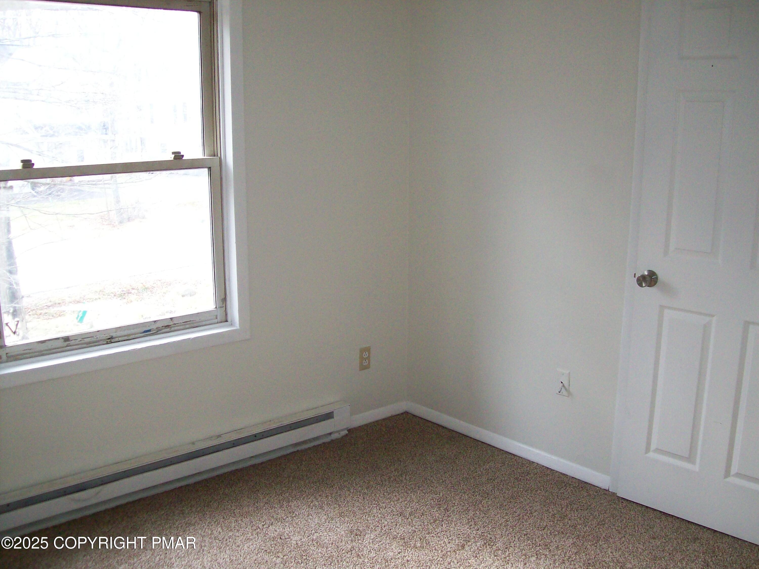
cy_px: 284
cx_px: 380
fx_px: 789
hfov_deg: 51.4
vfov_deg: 39.7
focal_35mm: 36
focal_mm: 6
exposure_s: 1/74.9
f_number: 2.7
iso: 200
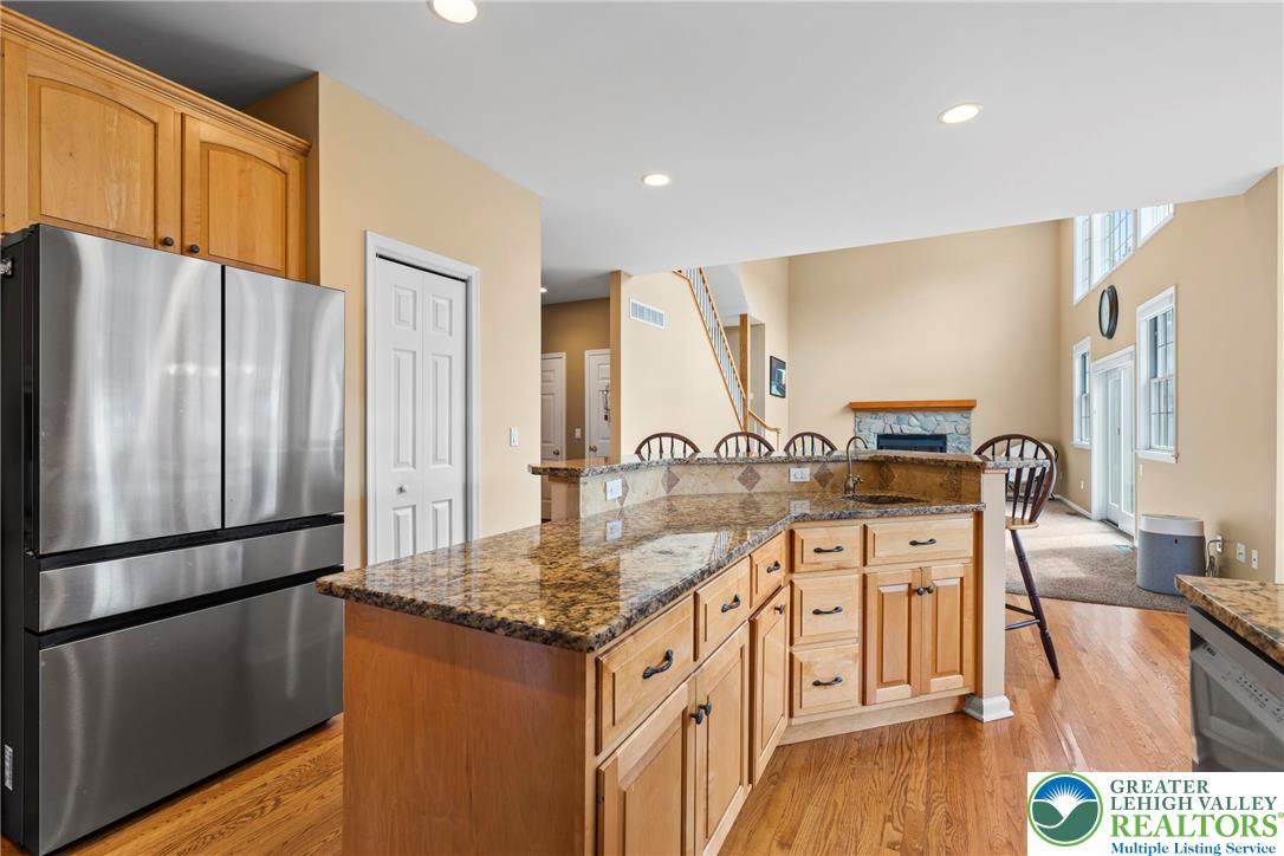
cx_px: 642
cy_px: 428
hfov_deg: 96.7
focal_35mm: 16
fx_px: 571
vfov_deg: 73.7
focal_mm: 16
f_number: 8
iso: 400
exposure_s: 1/5
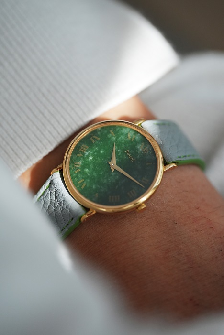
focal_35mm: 105
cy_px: 168
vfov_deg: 19.4
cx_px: 112
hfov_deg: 13.1
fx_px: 979
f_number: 2.8
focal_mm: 105
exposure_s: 1/250
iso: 2000
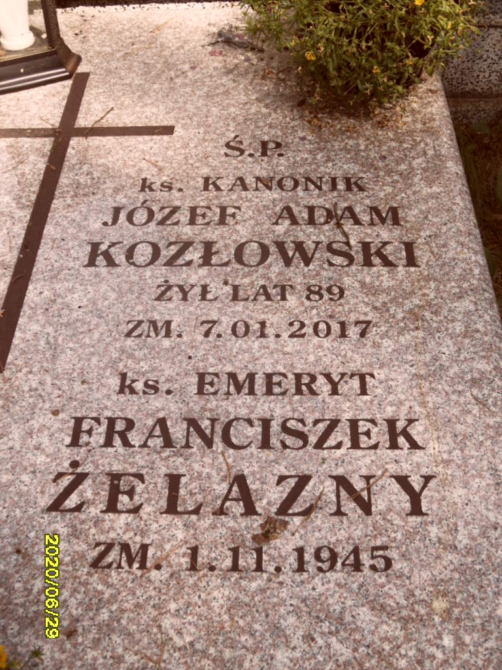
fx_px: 773
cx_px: 251
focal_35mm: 40
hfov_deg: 36.0
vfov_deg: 46.8
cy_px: 335
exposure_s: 1/350
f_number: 3.6
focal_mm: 6.5
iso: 80
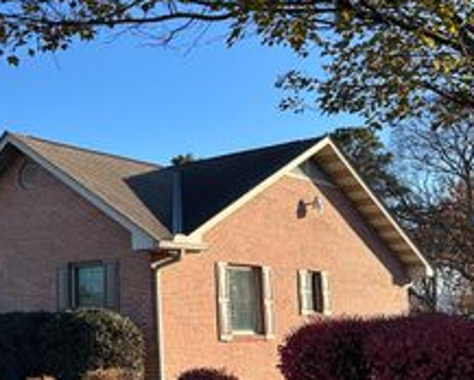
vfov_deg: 28.1
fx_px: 758
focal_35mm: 54
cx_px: 66
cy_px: 215
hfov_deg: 33.3
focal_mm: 6.86
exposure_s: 1/2203
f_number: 1.78
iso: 80
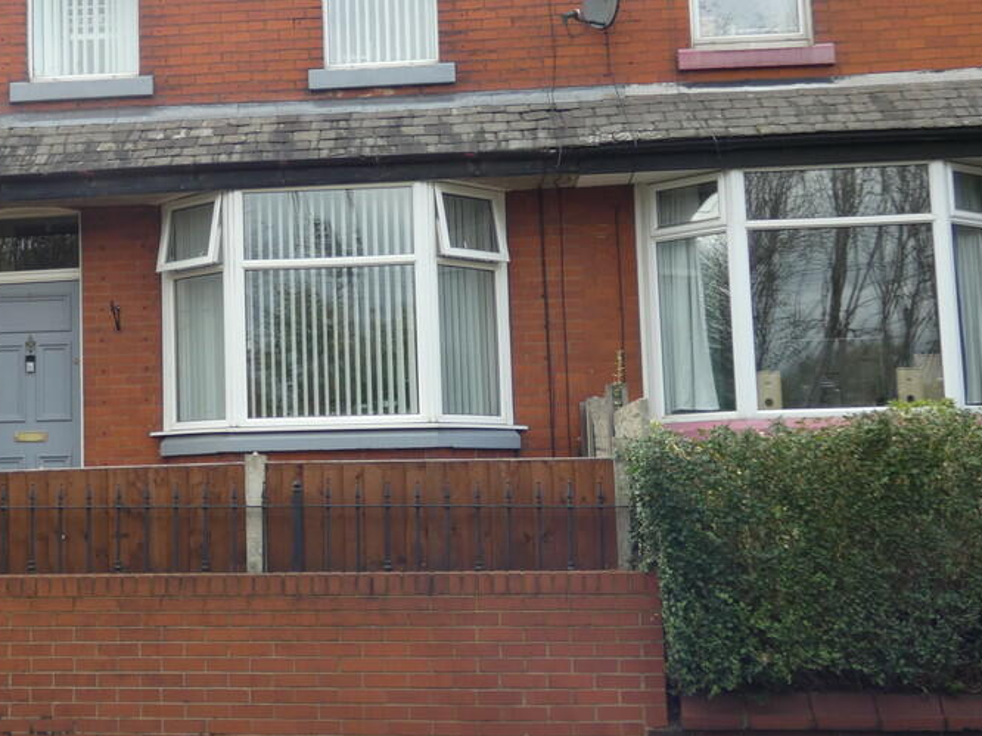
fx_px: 1701
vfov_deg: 24.3
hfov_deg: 31.7
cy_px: 271
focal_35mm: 60
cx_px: 261
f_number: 3.6
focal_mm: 7.1
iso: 80
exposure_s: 1/100
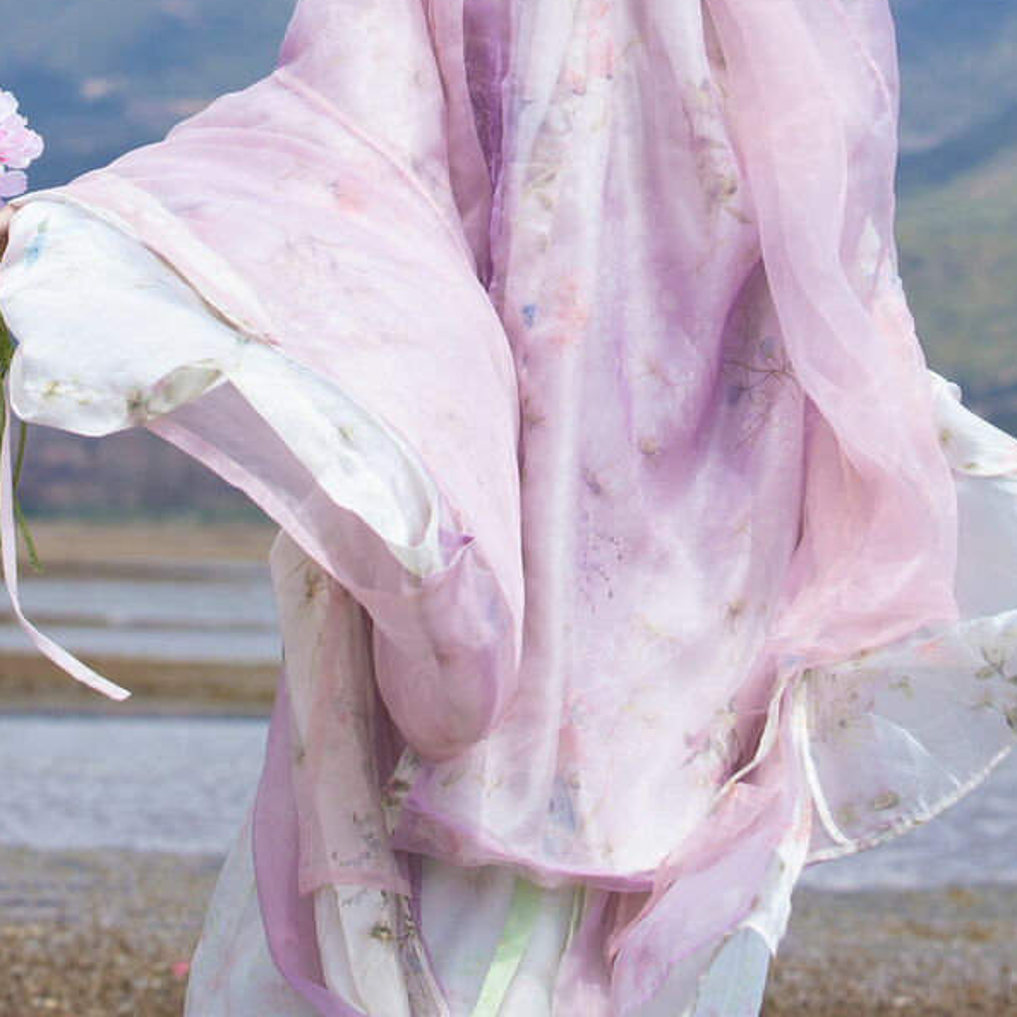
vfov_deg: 9.0
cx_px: 417
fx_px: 6382
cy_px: -198
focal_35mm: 192
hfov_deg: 9.1
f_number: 5
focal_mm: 85
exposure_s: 1/640
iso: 100
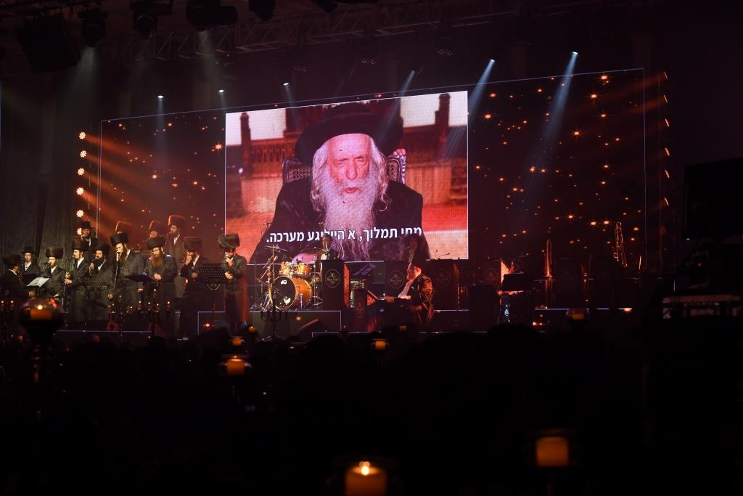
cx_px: 372
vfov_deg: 19.5
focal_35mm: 70
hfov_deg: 28.8
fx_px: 1445
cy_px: 248
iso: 1000
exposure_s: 1/125
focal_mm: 70
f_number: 8
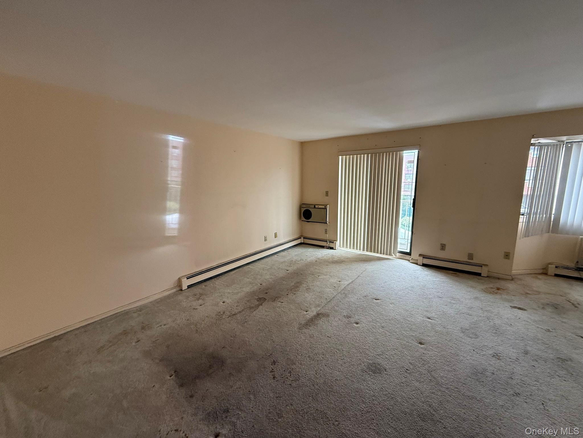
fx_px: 236
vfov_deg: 85.7
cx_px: 292
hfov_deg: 102.1
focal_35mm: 14
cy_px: 219
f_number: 2.2
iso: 250
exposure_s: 1/120
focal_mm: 2.22
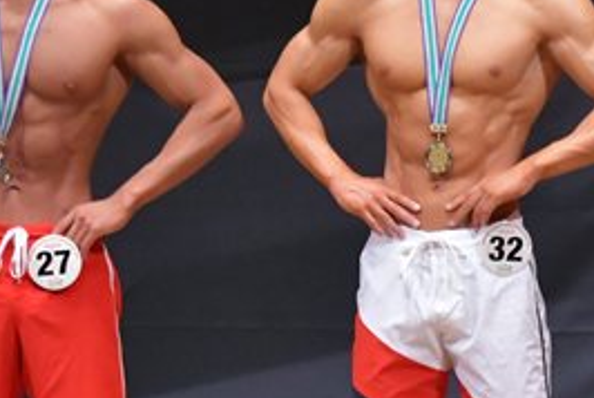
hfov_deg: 2.6
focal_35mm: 785
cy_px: 271
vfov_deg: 1.8
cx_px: 461
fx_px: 12966
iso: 6400
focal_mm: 180
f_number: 5.6
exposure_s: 1/400
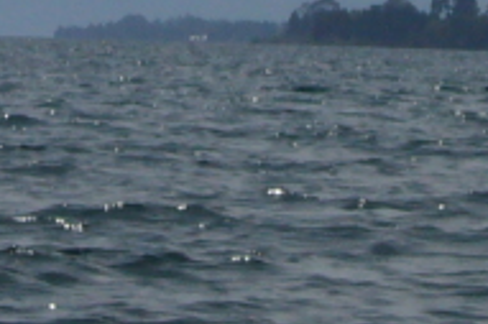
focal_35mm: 514
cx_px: 102
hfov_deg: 4.0
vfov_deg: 2.7
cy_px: -110
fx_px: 6961
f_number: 10
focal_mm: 14.2
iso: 80
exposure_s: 1/400
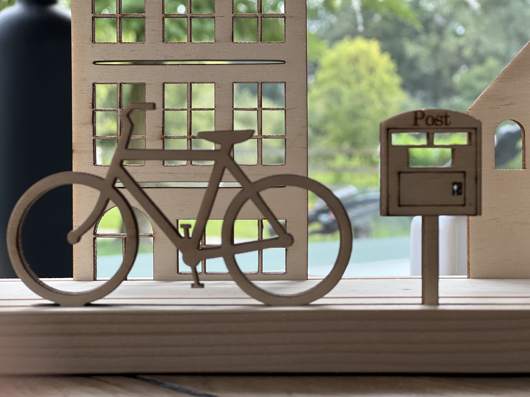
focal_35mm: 77
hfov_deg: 25.3
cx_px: 265
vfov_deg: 19.1
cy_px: 198
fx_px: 1179
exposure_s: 1/121
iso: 50
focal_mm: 9
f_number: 2.8
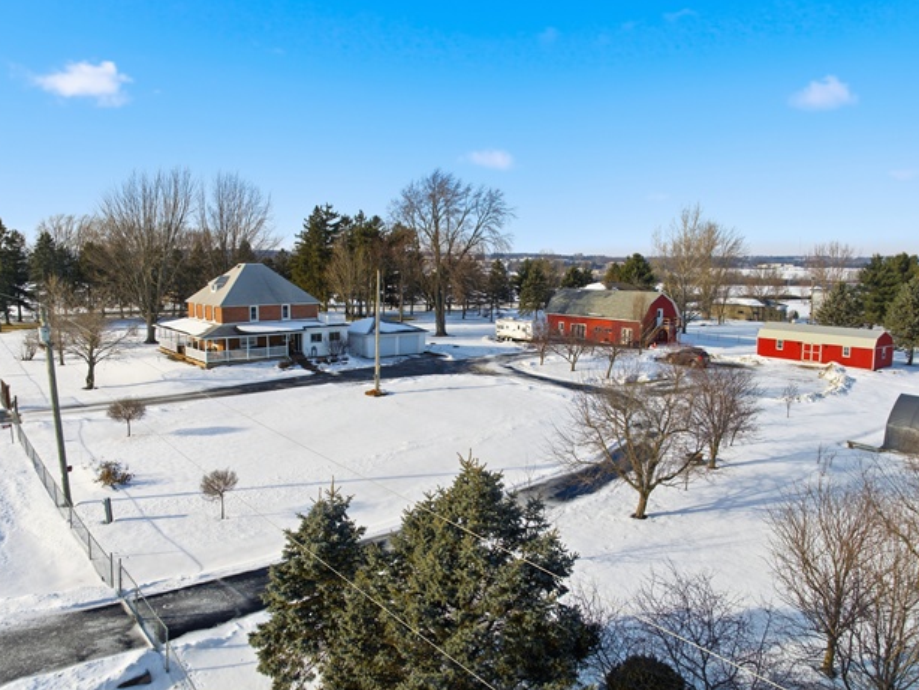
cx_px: 457
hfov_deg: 69.4
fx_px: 664
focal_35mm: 25
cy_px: 332
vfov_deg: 54.9
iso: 100
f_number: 5.6
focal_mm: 12.3
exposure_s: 1/50
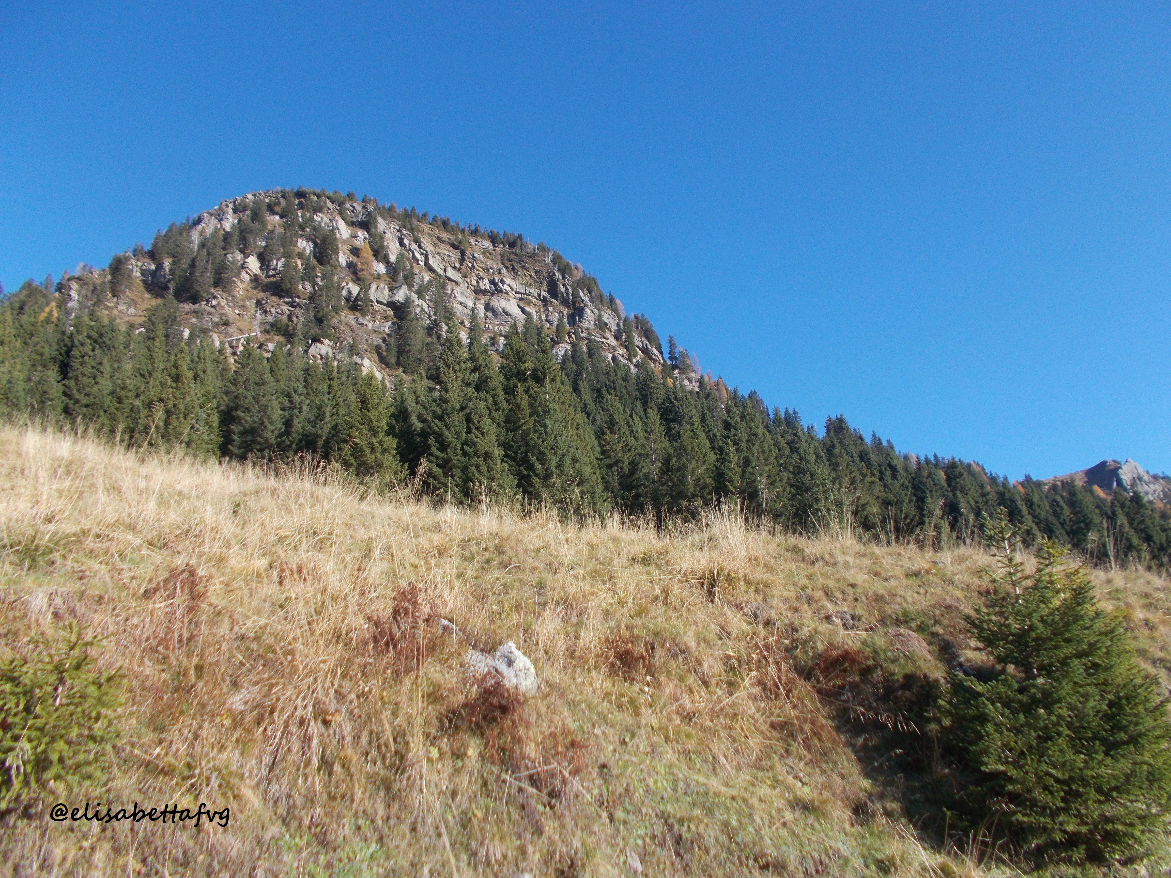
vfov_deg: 53.1
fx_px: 880
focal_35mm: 26
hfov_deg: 67.3
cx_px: 586
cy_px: 439
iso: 80
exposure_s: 1/500
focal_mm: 4.6
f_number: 3.2
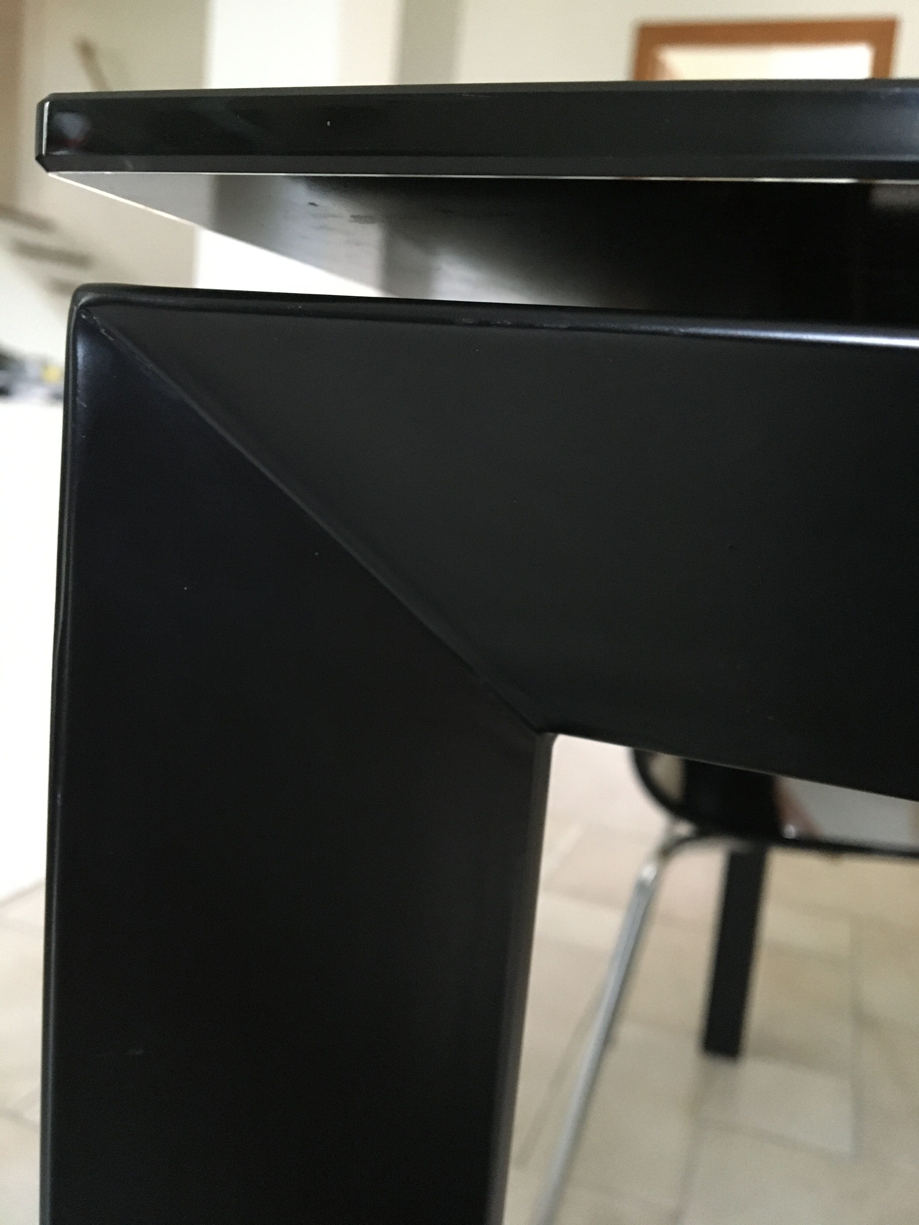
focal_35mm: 29
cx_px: 460
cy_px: 612
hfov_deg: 48.2
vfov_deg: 61.7
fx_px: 1027
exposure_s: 1/17
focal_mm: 4.15
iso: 250
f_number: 2.2
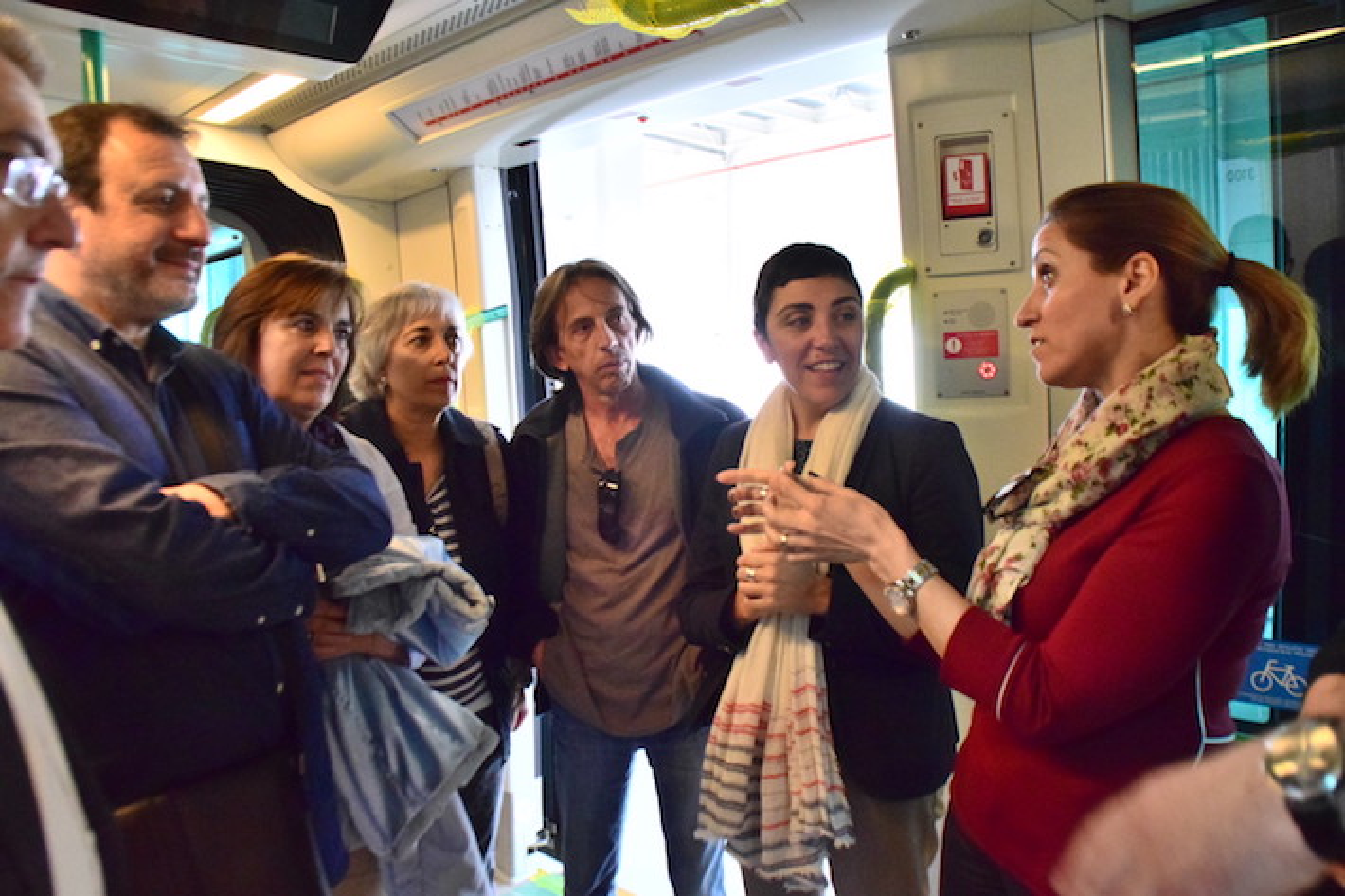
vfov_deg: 47.9
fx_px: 1008
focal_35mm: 27
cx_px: 672
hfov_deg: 67.4
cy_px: 448
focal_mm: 18
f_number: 6.3
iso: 3200
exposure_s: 1/160
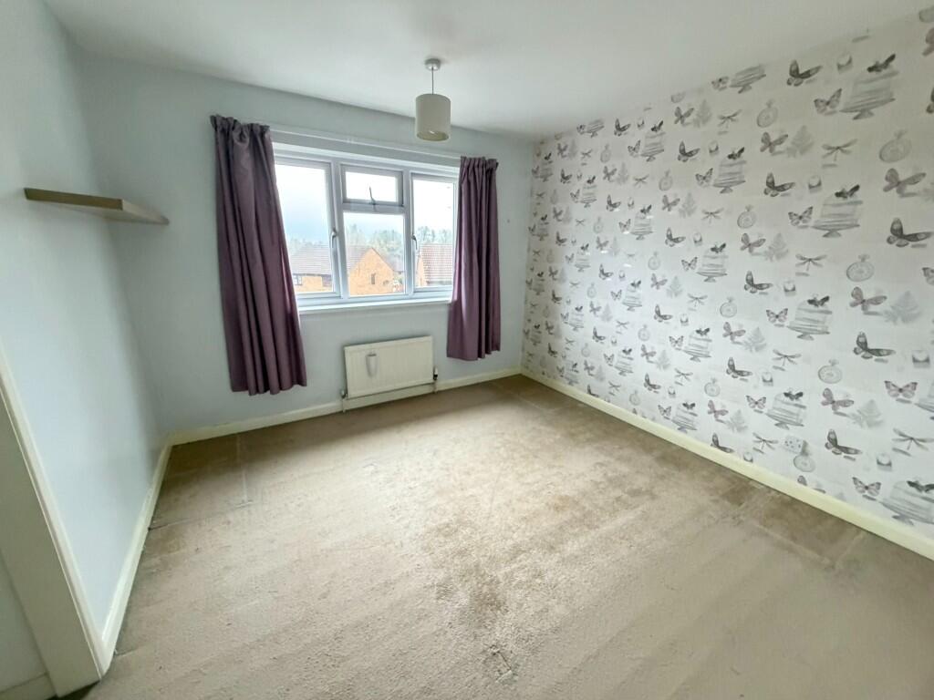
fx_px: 378
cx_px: 467
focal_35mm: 14
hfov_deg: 102.1
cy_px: 350
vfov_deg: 85.7
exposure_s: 1/60
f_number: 2.2
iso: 640
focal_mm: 2.22
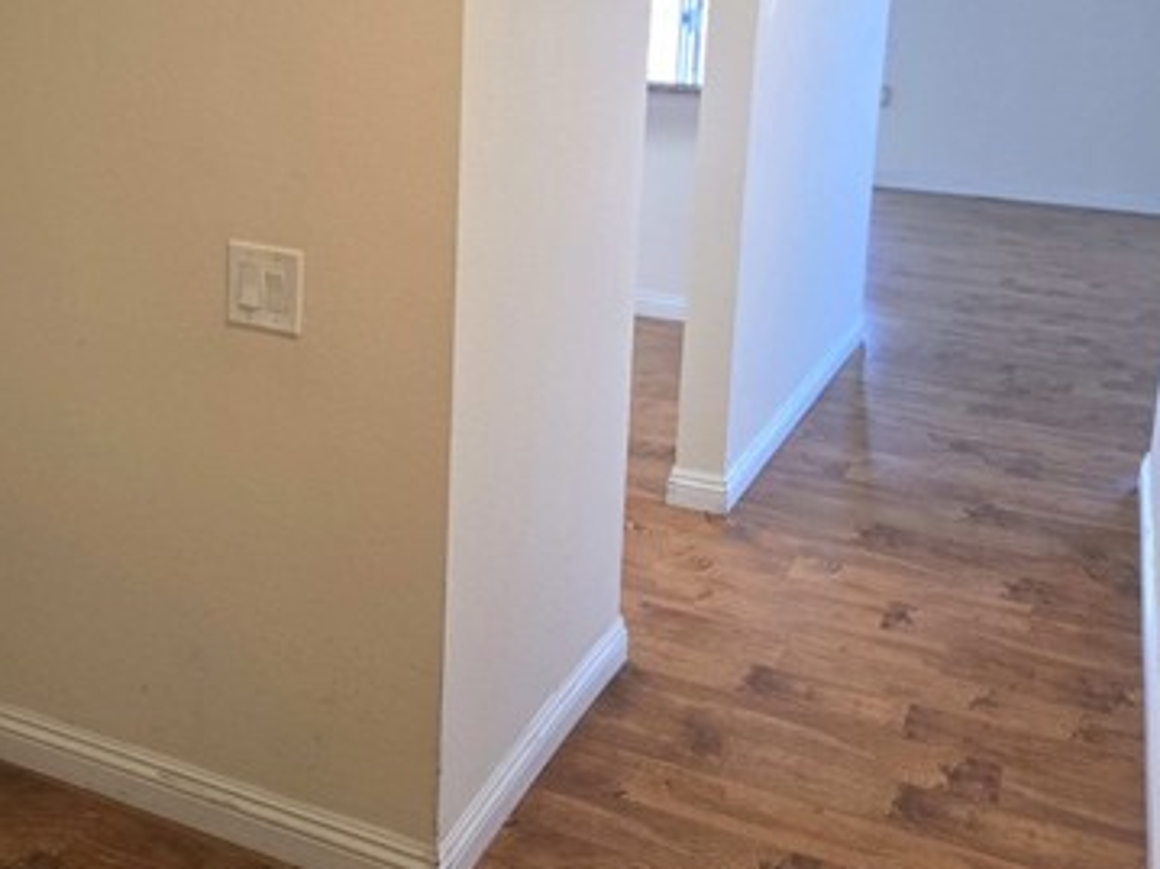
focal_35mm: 41
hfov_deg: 45.5
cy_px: 246
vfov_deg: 34.6
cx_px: 462
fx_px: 1373
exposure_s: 1/120
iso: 200
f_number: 1.8
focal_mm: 5.4
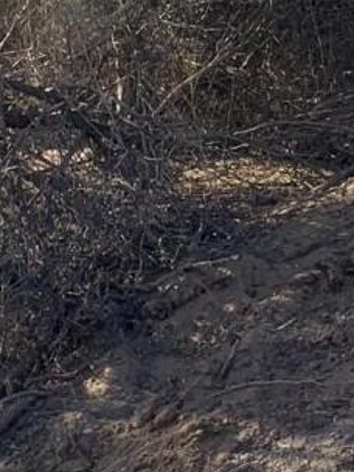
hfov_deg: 8.5
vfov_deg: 11.5
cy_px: 146
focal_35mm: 171
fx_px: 2332
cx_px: 556
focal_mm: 4.25
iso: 25
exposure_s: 1/1661
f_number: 1.8
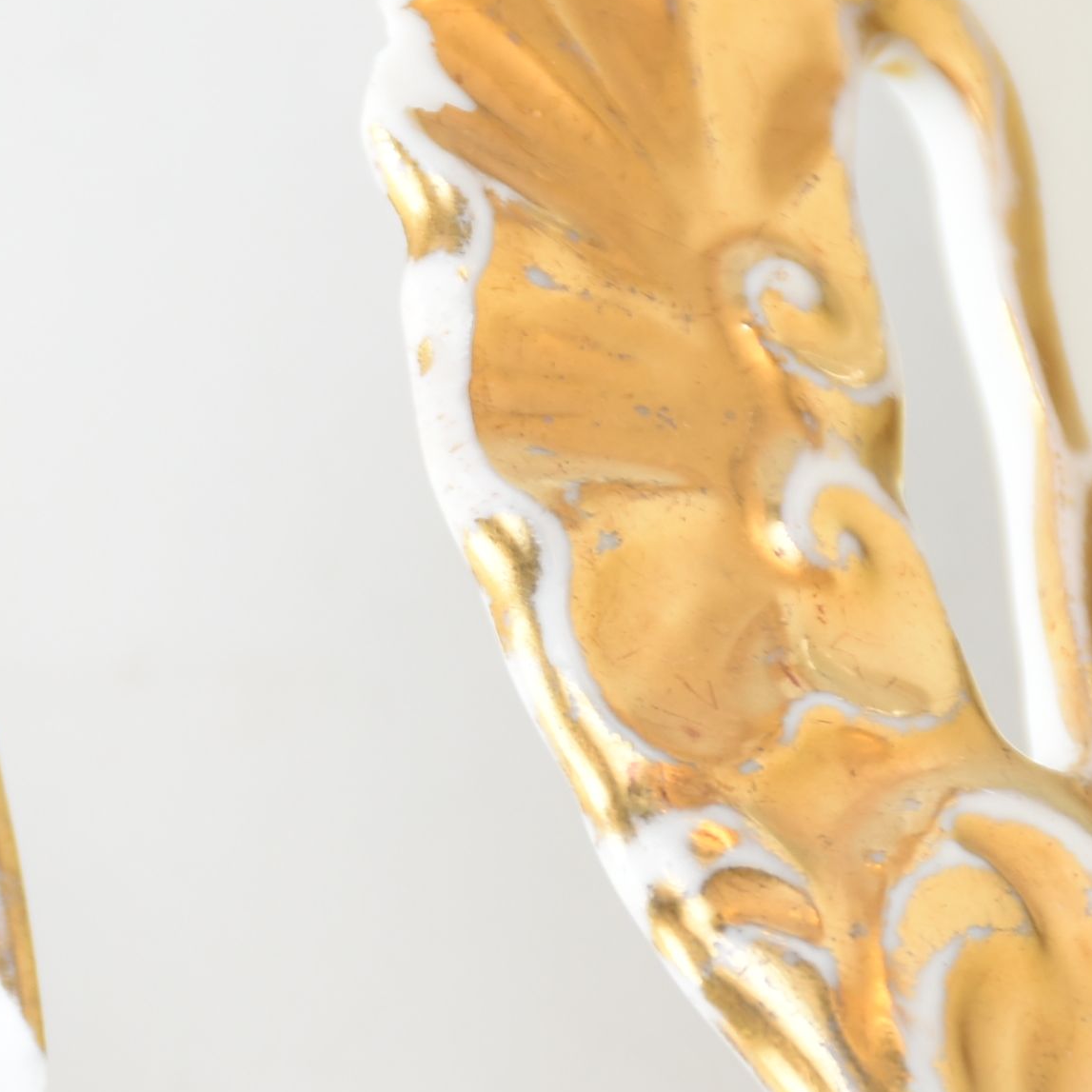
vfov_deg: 4.1
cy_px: 987
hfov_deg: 4.1
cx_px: 151
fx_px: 15156
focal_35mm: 425
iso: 100
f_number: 8
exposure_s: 1/100
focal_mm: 85
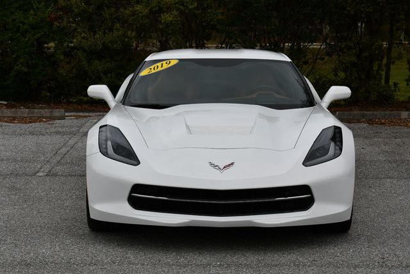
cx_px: 205
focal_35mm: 110
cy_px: 137
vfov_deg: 12.5
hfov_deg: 18.6
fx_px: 1254
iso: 100
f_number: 9
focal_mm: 55
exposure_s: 1/320
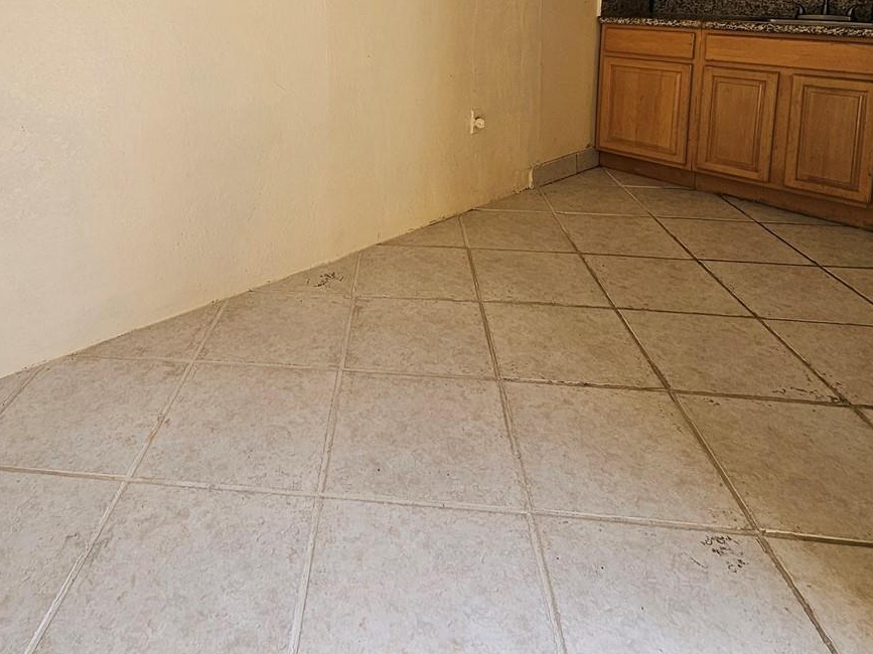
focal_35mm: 24
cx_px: 326
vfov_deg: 50.8
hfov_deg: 70.4
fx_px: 605
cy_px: 73
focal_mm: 1.74
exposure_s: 1/120
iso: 32
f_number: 2.2
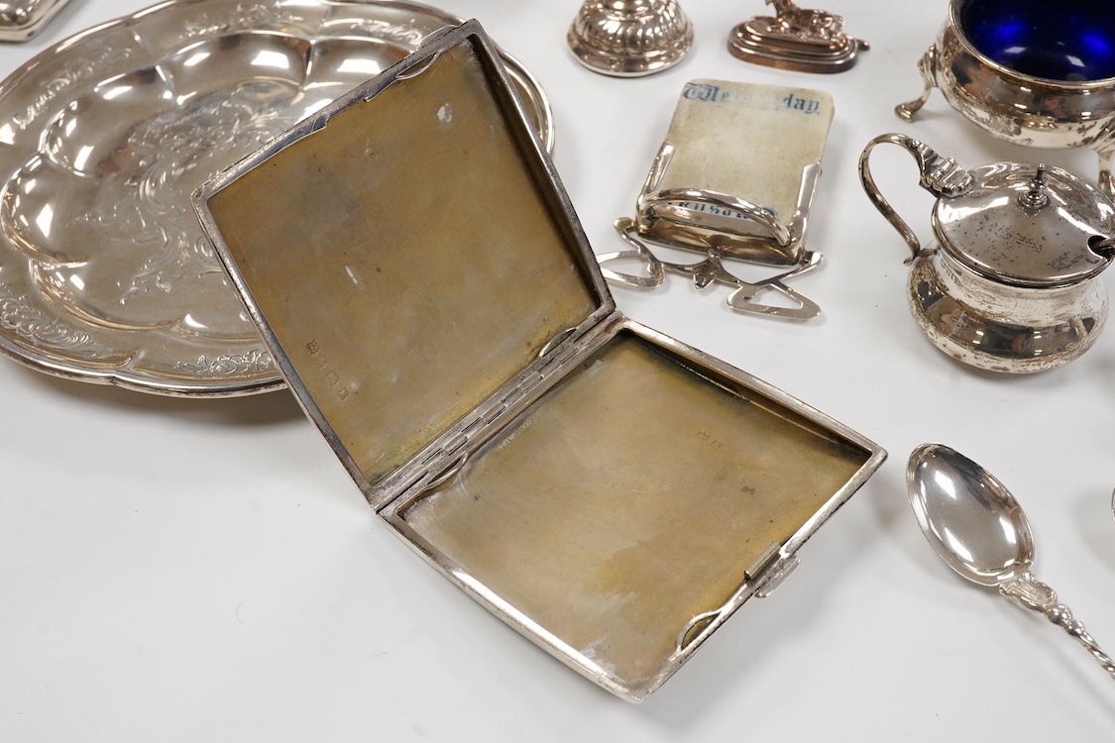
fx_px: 1394
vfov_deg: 29.9
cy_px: 372
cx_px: 558
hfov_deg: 43.6
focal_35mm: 45
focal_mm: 30
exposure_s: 1/100
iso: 2500
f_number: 18
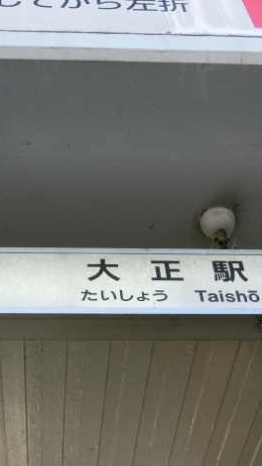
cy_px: 231
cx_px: 74
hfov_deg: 20.6
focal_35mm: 58
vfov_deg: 36.0
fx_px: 716
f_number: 4.1
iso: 100
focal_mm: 6.9
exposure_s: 1/125
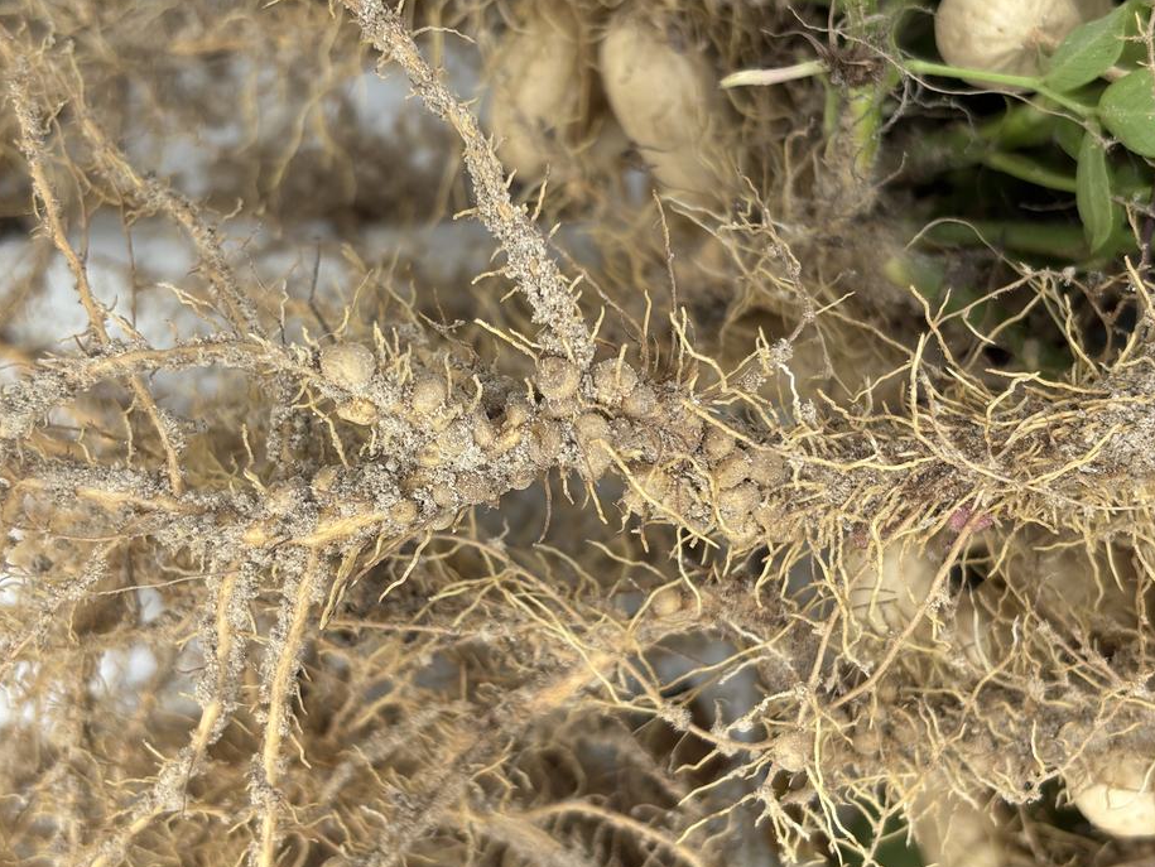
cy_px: 437
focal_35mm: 53
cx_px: 584
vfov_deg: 27.5
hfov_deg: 36.2
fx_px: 1769
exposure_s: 1/988
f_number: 1.6
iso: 32
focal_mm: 5.96
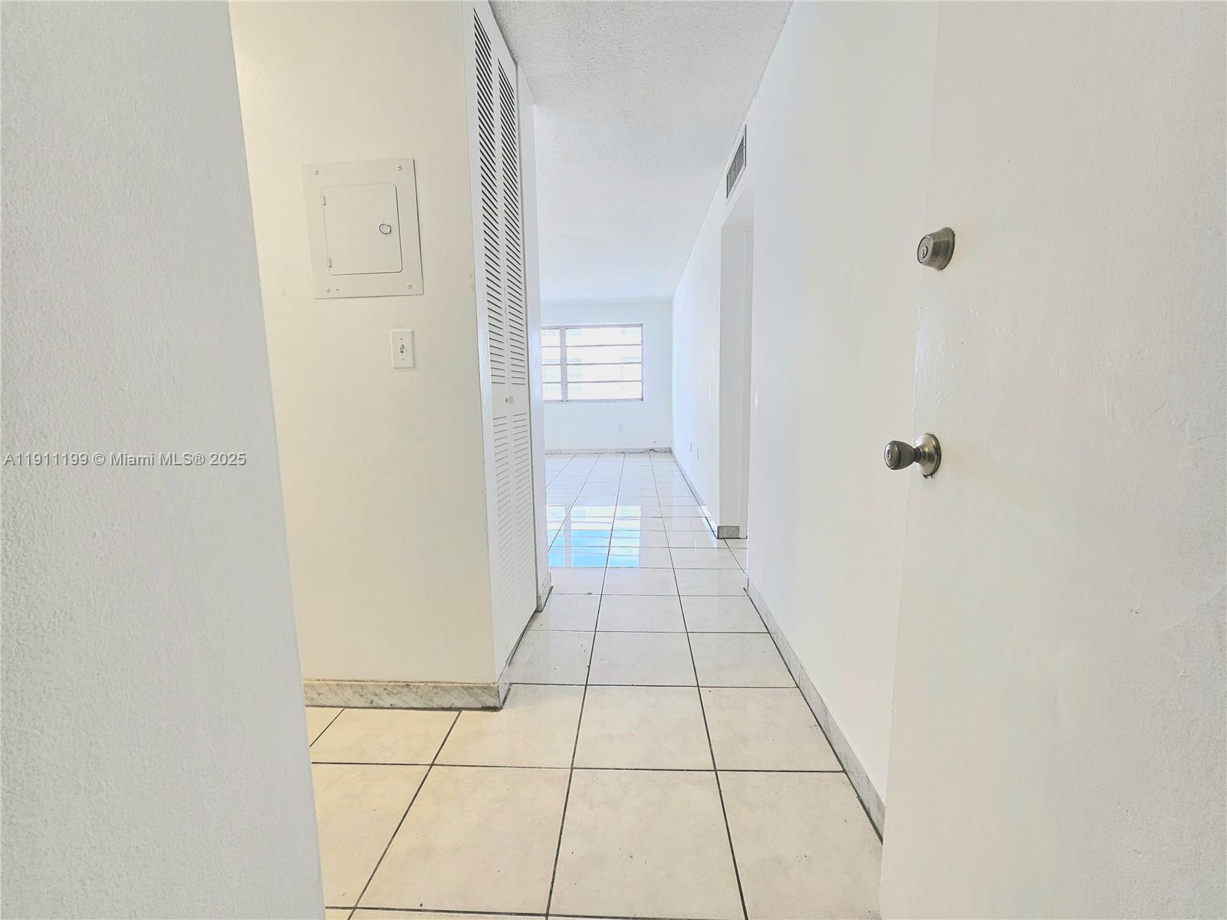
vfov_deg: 89.9
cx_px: 614
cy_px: 460
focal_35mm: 13
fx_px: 461
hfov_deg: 106.2
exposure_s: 1/120
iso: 80
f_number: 2.2
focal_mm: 2.2
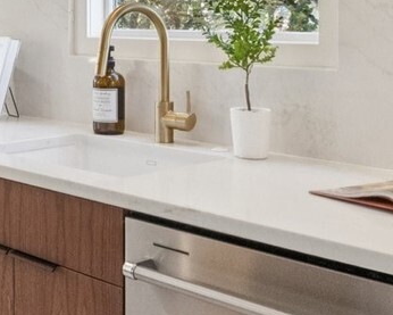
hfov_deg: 25.3
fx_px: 843
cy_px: 18
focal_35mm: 72
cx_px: 30
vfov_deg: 20.6
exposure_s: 1/30
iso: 800
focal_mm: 10.5
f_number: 9
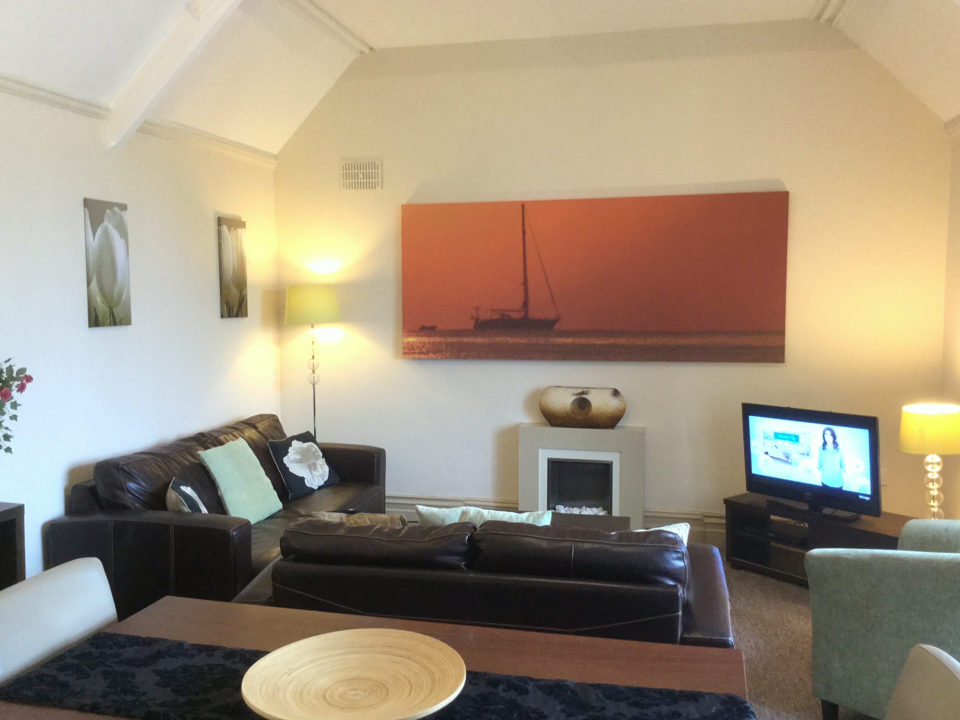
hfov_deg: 58.4
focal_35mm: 31
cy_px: 360
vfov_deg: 45.4
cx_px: 480
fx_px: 860
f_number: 2.4
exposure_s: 1/30
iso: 160
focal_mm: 3.3
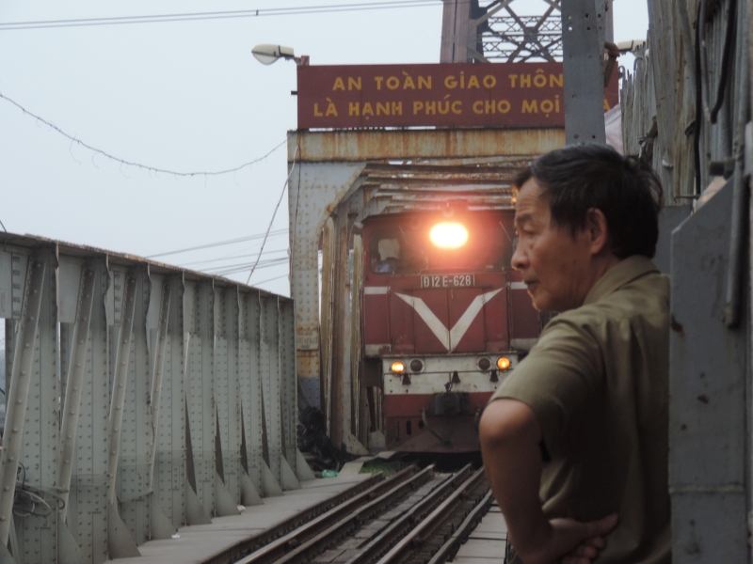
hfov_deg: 10.7
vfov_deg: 8.0
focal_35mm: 185
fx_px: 4024
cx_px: 376
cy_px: 282
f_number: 4.6
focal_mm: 33
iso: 320
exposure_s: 1/125
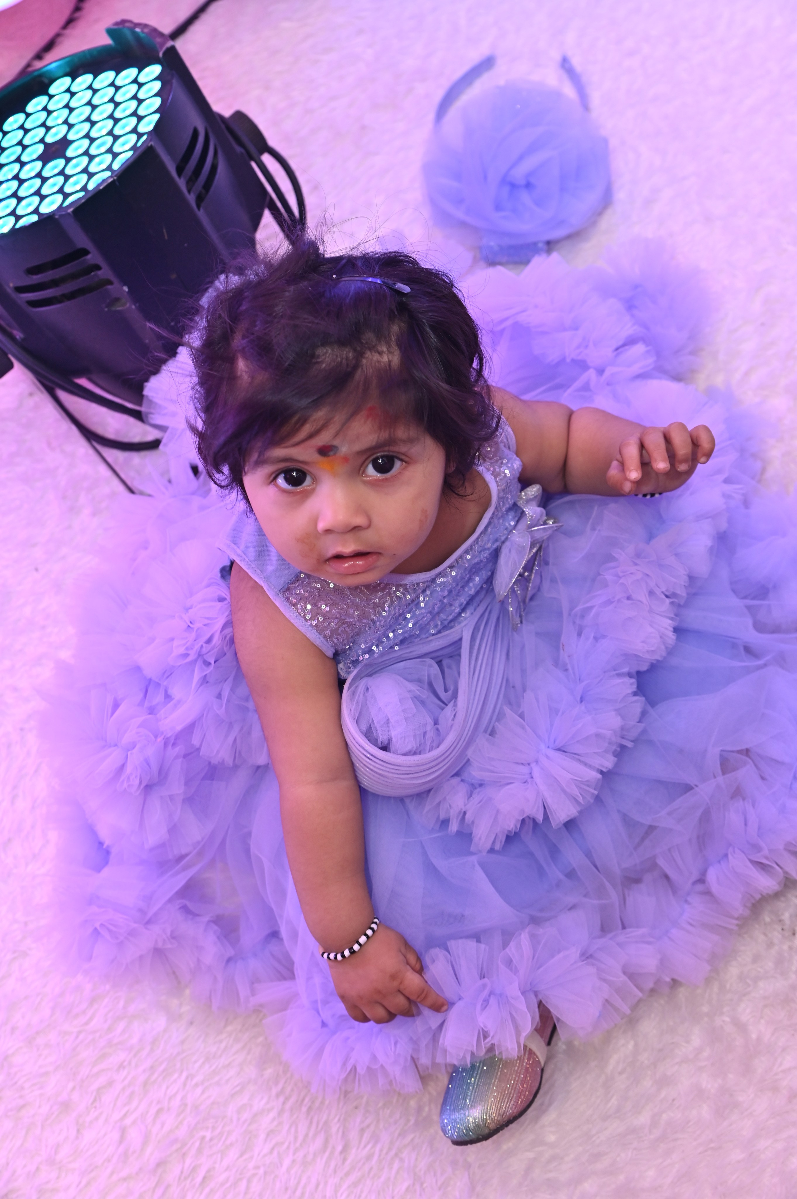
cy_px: 600
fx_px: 1729
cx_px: 398
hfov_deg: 26.0
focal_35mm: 52
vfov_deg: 38.2
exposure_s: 1/160
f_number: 5
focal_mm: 52
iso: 640
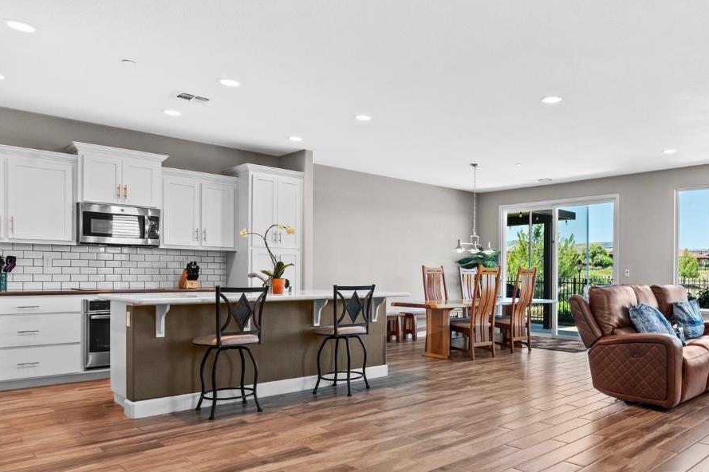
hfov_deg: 65.2
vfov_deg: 47.7
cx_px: 487
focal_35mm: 27
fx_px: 532
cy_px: 275
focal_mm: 16
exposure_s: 1/10
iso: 400
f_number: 8
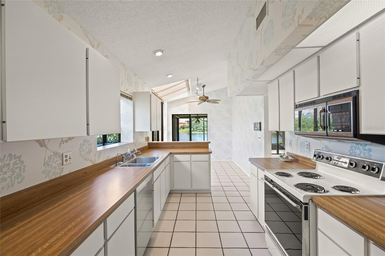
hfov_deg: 96.7
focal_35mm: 16
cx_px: 192
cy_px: 128
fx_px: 171
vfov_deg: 73.7
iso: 250
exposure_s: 1/10
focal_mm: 16
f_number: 6.3
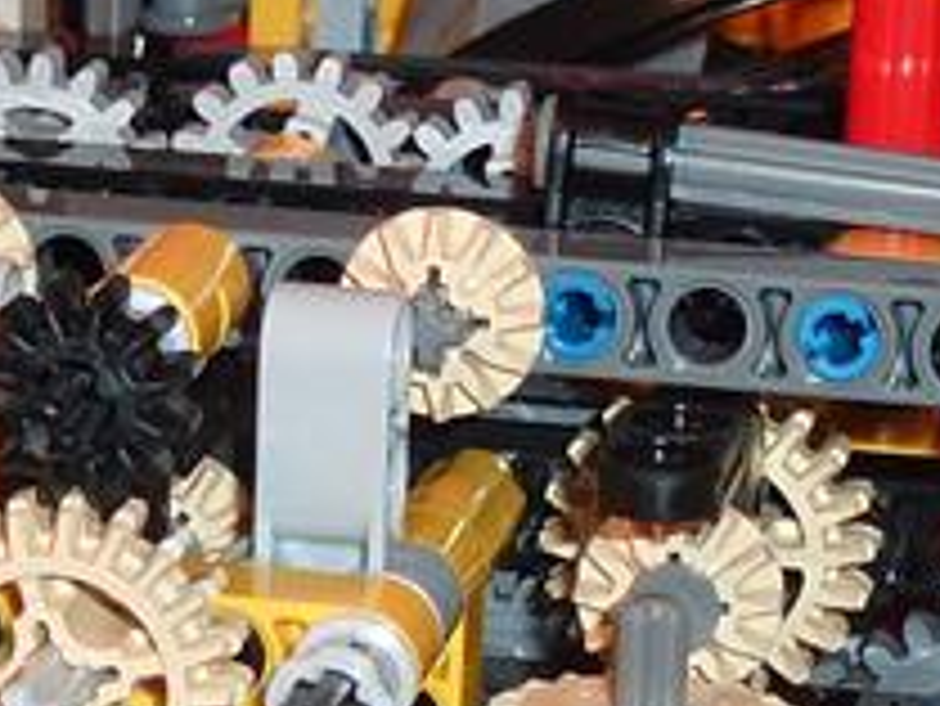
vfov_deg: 7.0
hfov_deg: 9.6
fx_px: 5597
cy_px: 1241
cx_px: 202
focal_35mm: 206
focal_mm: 6.9
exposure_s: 1/30
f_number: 3.7
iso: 100
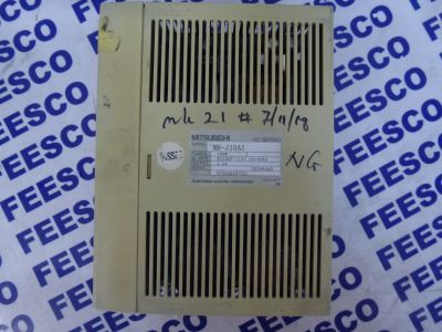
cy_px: 166
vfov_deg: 56.8
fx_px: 306
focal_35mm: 24
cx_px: 221
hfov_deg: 71.6
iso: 400
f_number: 3.3
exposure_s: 1/13
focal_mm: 4.3
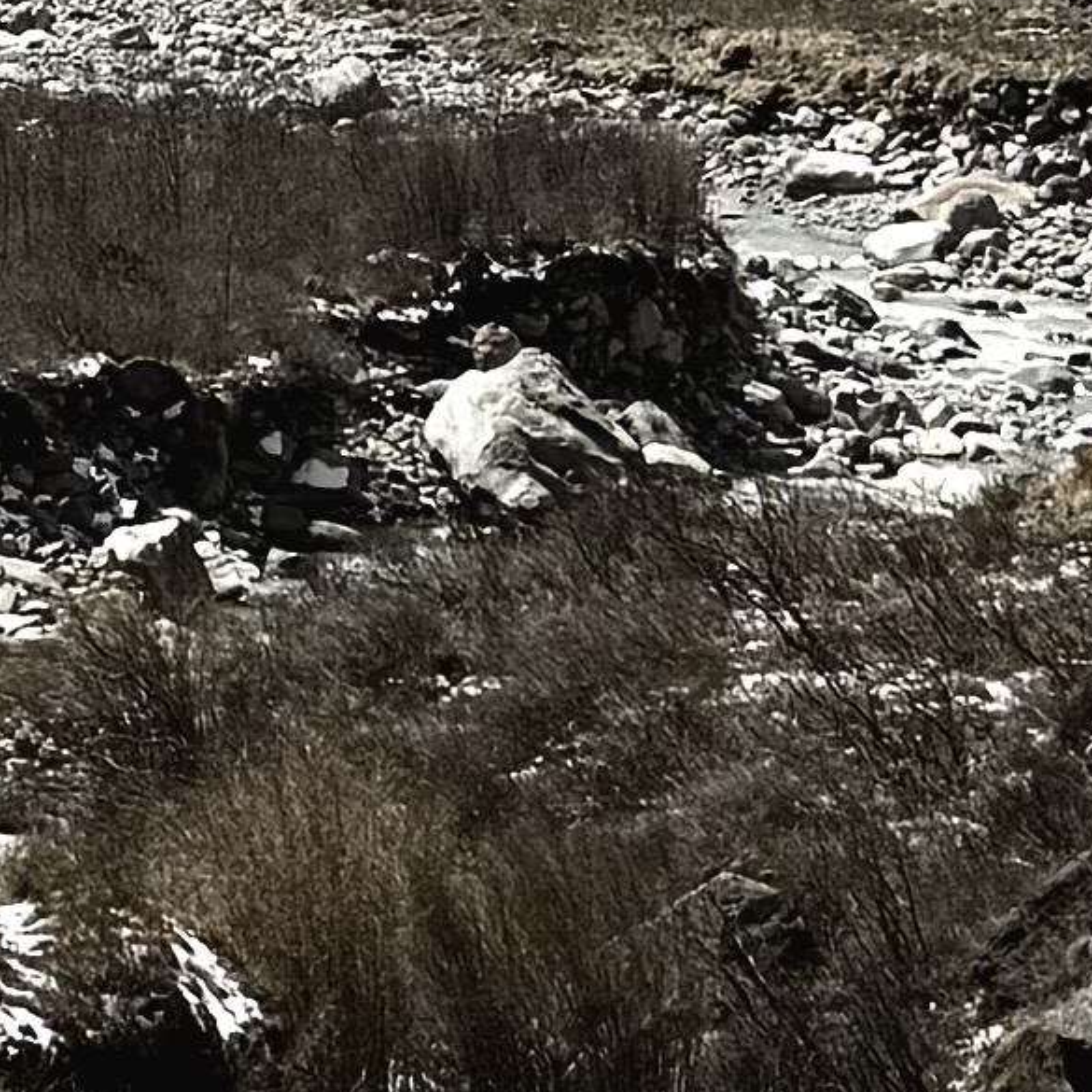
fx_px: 7388
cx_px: -829
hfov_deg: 8.2
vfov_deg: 8.0
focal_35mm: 207
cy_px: -1299
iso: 80
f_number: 1.78
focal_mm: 6.76
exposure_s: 1/6711
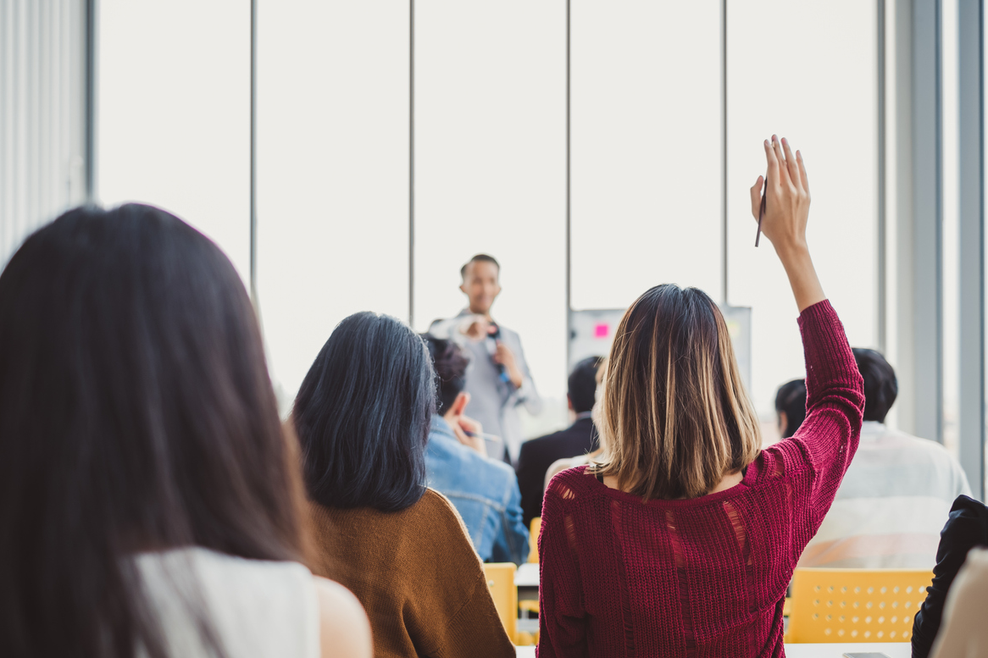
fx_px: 1564
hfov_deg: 35.1
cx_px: 474
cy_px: 349
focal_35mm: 57
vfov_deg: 23.8
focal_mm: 35
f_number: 2
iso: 200
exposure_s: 1/550
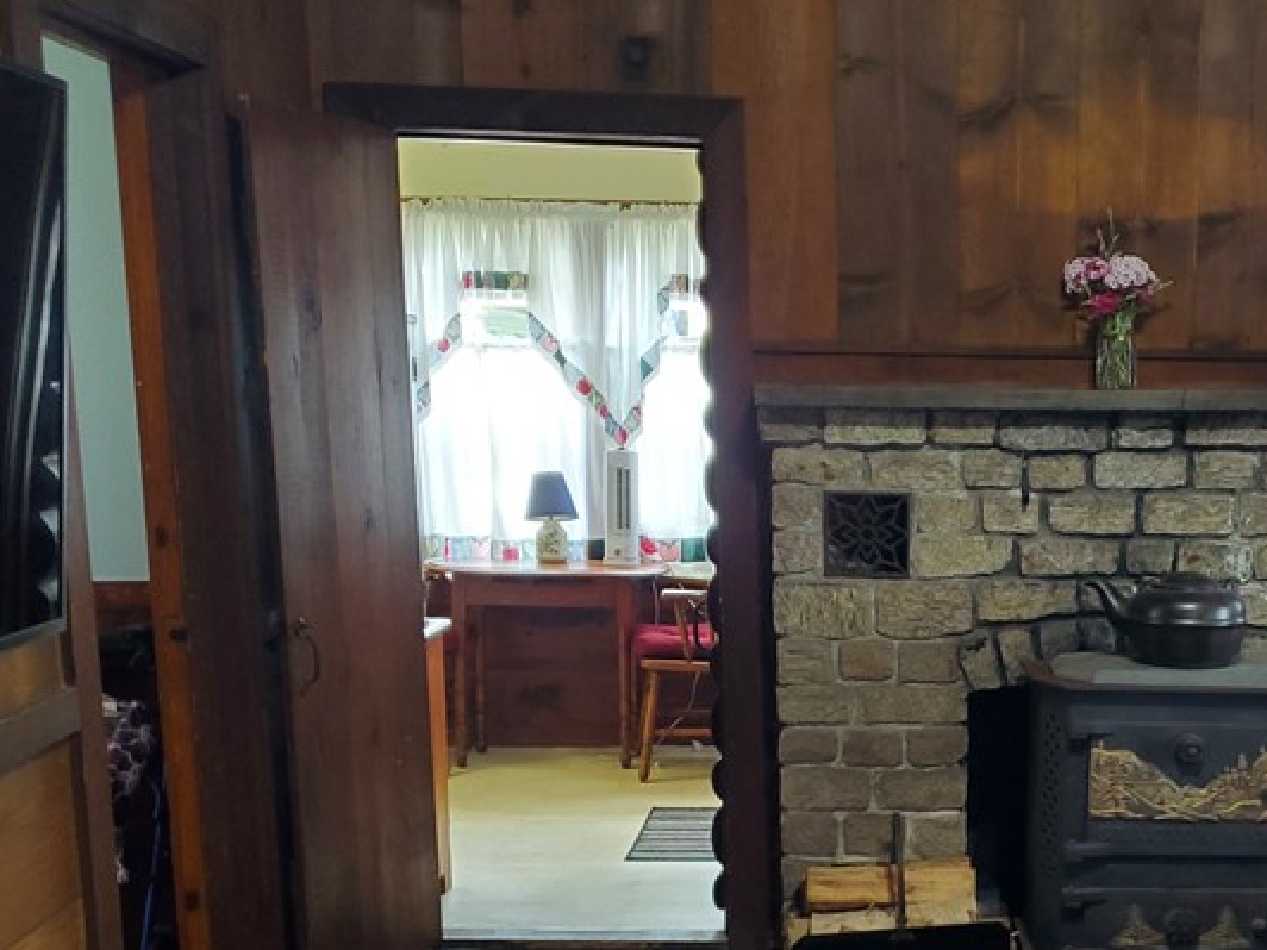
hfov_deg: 36.8
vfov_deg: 28.7
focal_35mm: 50
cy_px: 693
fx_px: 1830
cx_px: 1022
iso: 200
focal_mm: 4.3
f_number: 1.5
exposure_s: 1/40
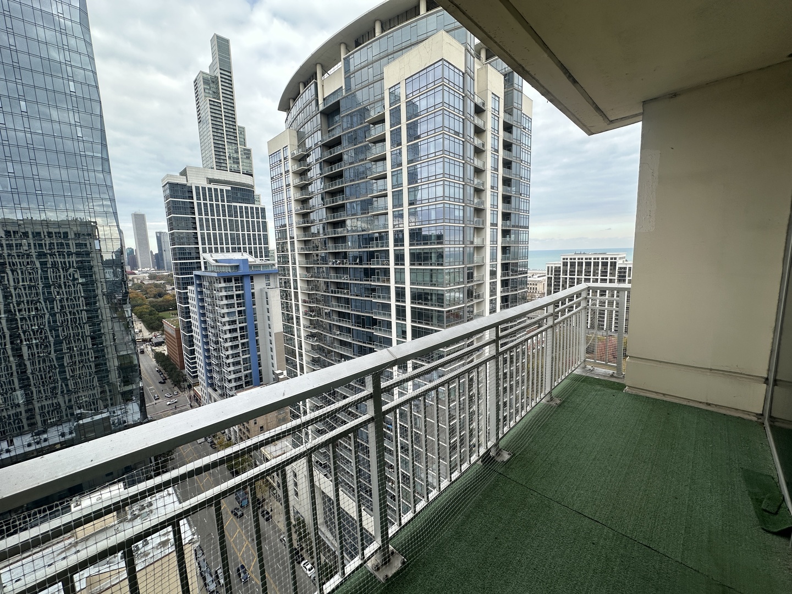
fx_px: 320
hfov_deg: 102.1
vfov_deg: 85.7
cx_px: 396
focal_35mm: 14
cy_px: 297
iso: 40
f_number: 2.2
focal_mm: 2.22
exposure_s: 1/578
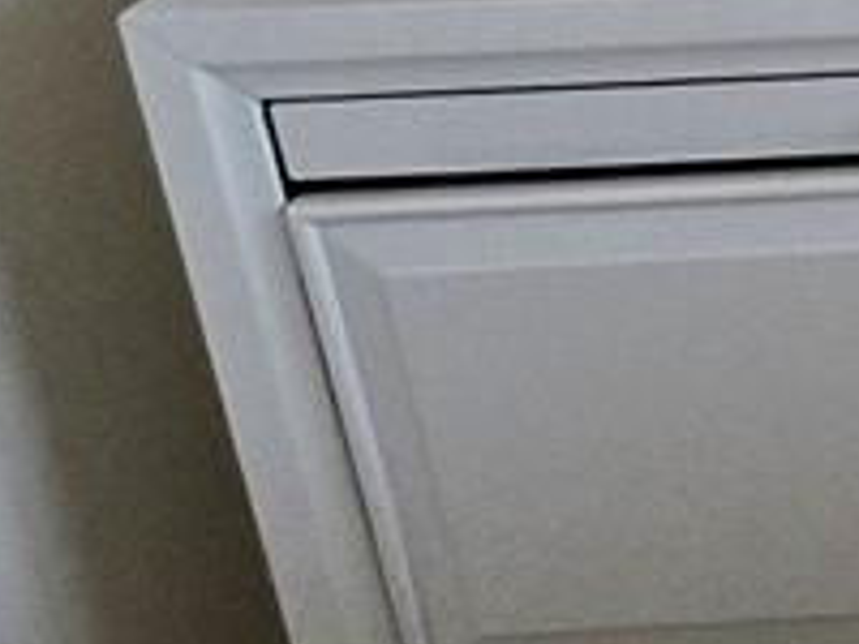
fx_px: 4566
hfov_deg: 7.9
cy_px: -9
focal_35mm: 184
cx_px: 3195
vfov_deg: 8.0
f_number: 1.8
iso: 200
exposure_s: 1/180
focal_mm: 5.4
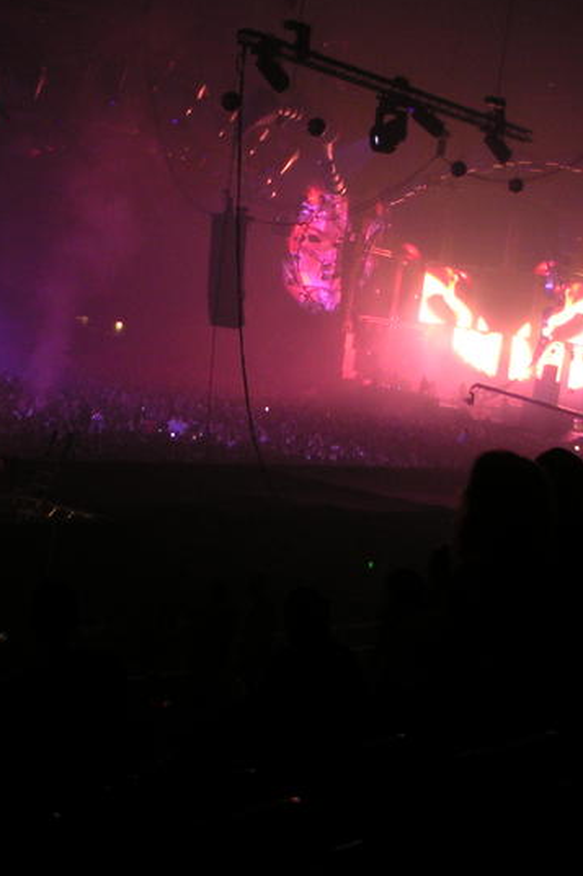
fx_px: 1434
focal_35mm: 59
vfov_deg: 33.9
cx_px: 167
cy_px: 413
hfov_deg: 22.8
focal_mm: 6
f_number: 2.8
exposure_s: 1/10
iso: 100
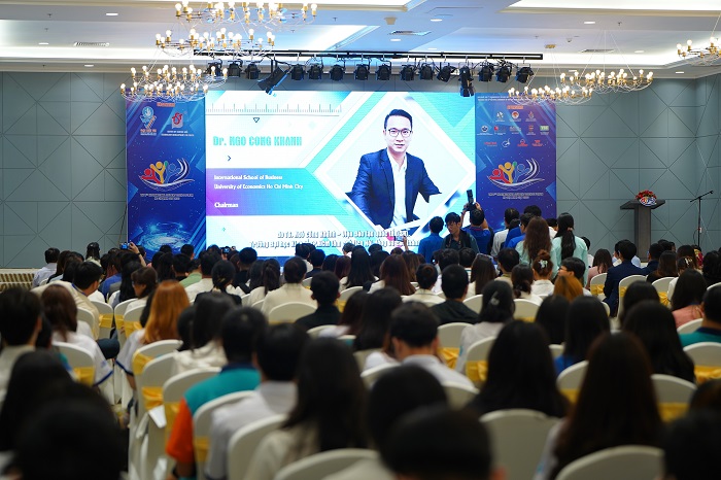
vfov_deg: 16.1
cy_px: 240
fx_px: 1701
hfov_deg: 23.9
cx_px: 360
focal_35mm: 85
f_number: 2.8
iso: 640
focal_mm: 85
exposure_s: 1/160
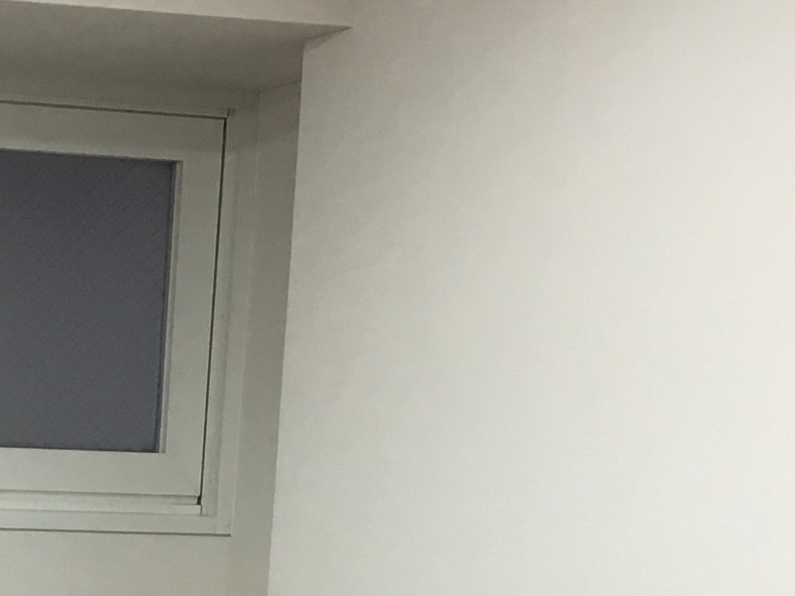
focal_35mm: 123
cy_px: 1008
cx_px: -128
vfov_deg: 11.3
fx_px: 2824
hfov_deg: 15.5
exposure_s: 1/30
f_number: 2.2
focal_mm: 4.15
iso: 32
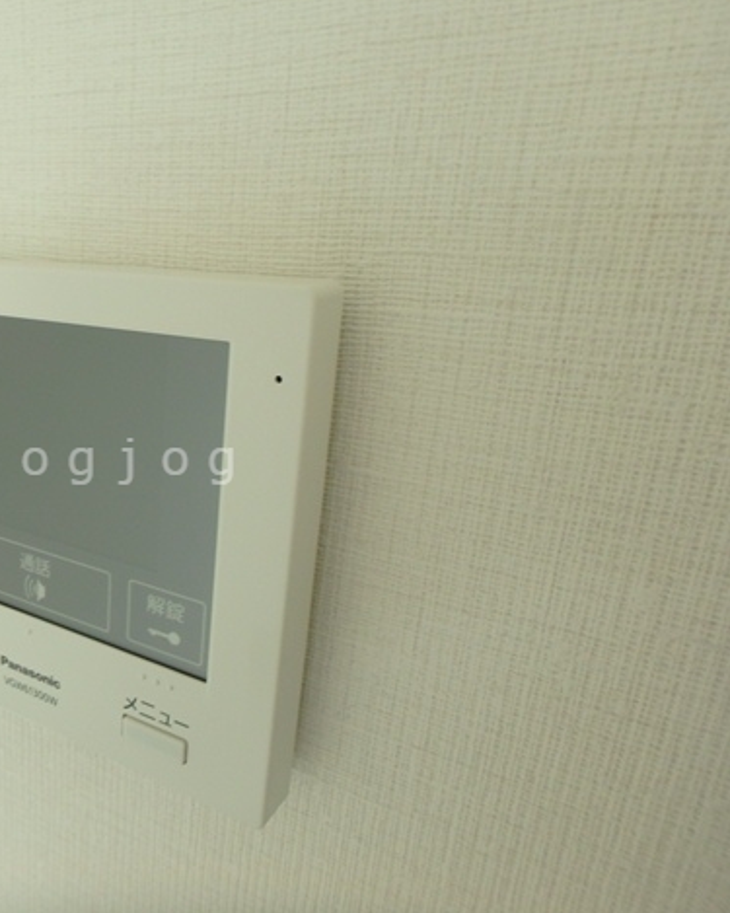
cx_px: 111
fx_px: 756
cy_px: 461
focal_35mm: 28
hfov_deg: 47.6
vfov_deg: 62.2
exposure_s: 1/60
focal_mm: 3.7
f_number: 3.5
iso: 160
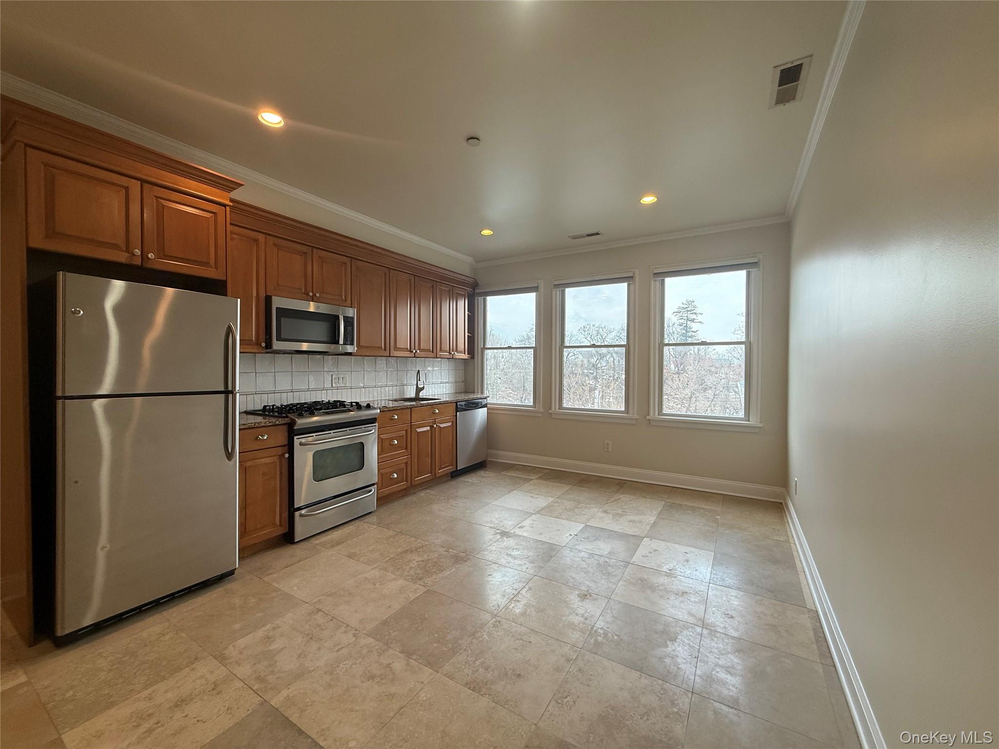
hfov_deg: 102.1
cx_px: 500
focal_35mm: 14
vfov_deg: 85.7
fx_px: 404
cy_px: 374
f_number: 2.2
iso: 100
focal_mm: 2.22
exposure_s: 1/120
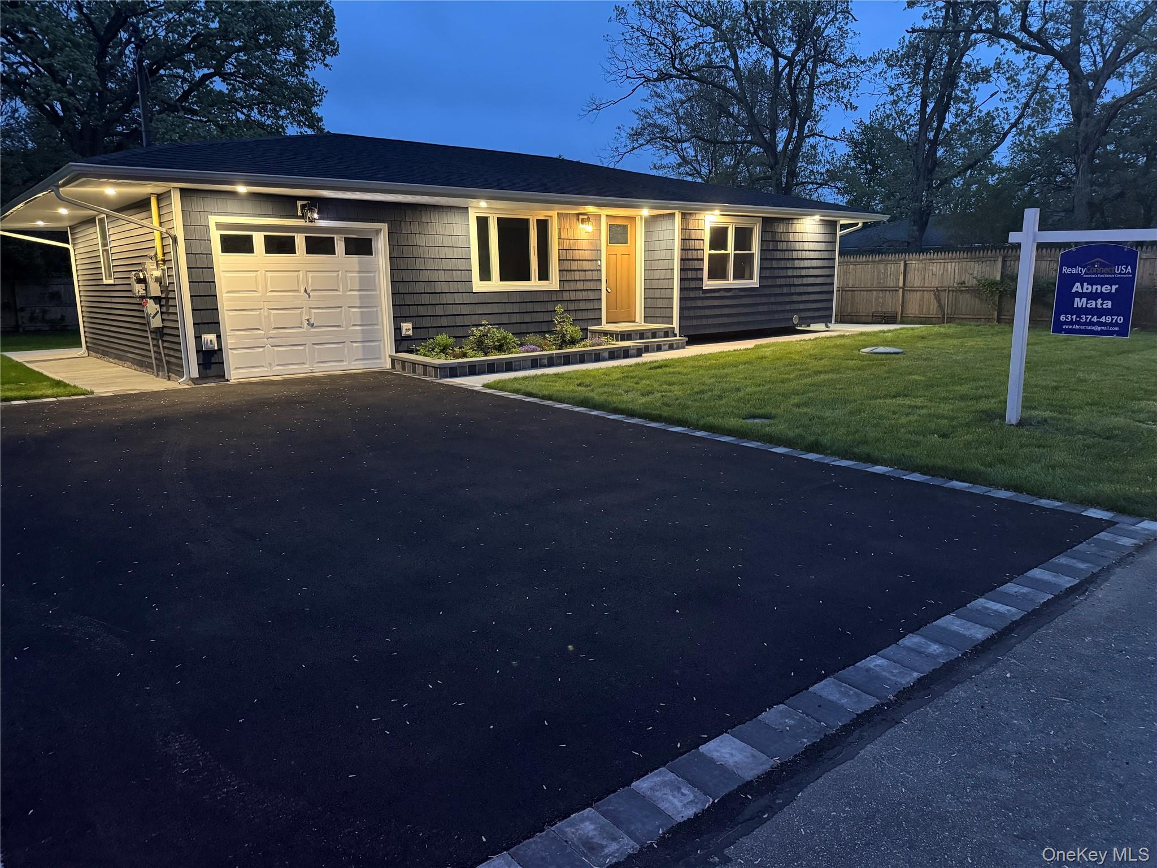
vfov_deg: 56.8
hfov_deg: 71.6
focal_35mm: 24
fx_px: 802
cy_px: 434
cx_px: 578
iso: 800
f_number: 1.78
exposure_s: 1/30
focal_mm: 6.76
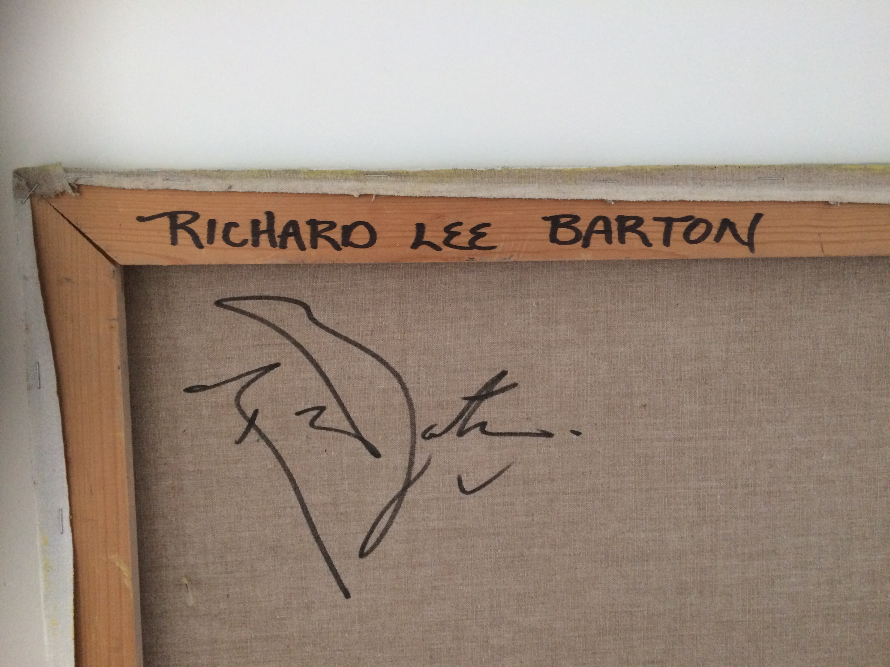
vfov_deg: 48.2
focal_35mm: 29
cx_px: 445
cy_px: 334
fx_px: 746
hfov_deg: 61.7
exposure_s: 1/33
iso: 250
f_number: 2.2
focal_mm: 4.15
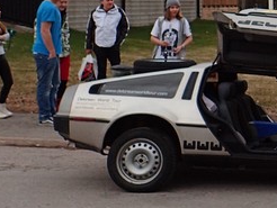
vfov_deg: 14.1
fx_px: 833
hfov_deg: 15.8
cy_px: 12
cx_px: 510
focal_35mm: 104
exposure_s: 1/60
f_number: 2.8
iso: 100
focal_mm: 4.5
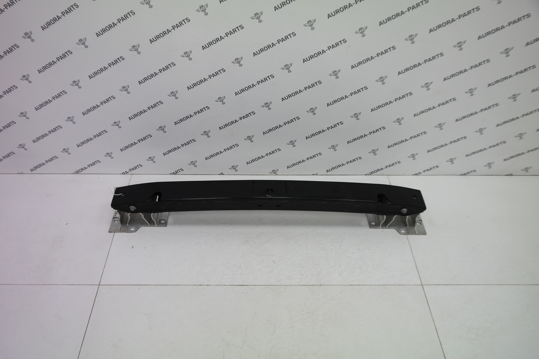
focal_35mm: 30
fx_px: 449
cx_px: 270
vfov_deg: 43.6
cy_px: 180
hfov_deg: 61.9
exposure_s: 1/80
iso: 200
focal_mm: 20
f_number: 3.5
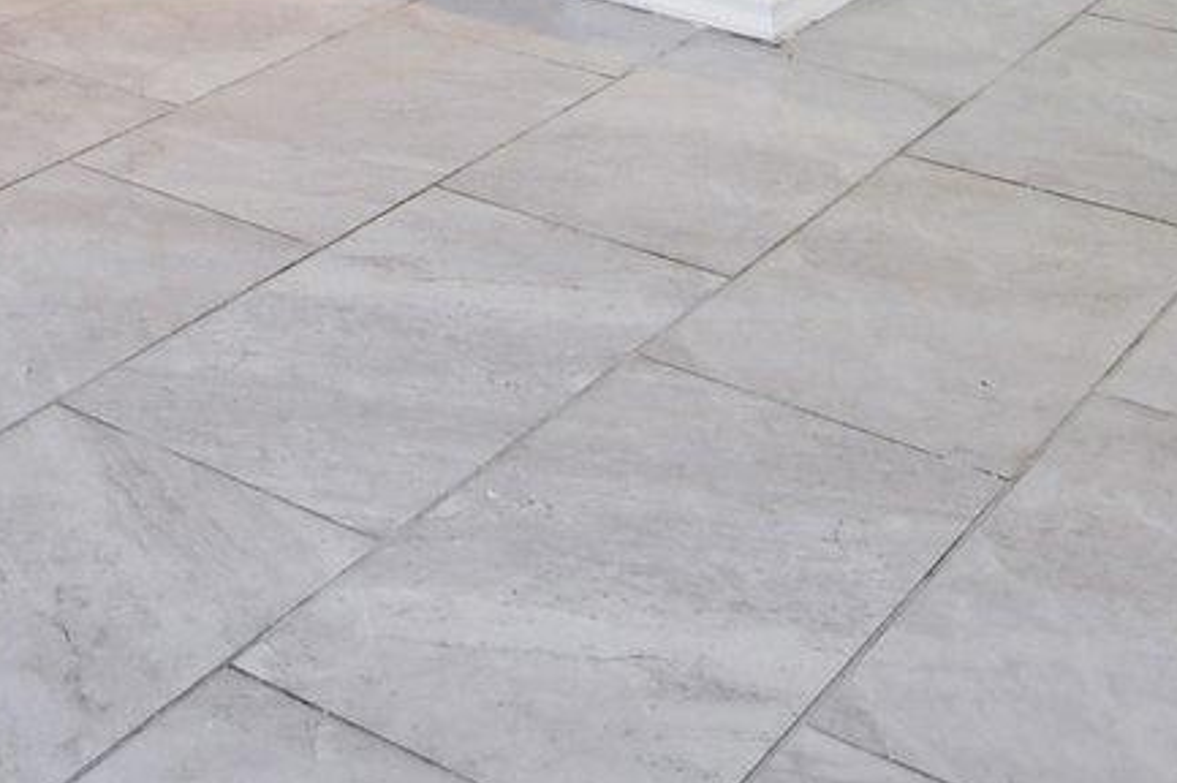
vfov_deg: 14.7
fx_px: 2319
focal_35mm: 71
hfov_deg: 26.3
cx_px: -114
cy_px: -918
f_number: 8
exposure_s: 1/13
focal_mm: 10
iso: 400
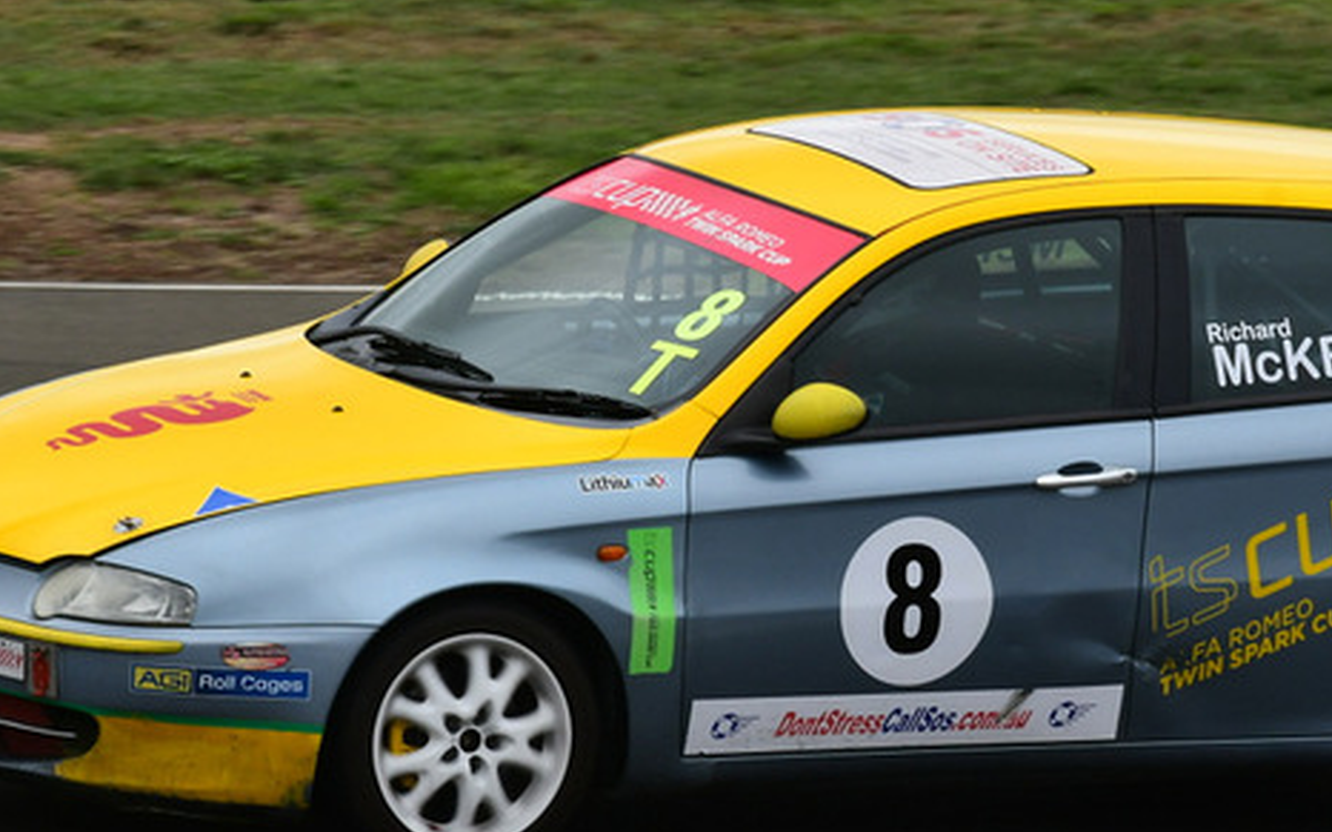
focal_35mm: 1024
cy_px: 240
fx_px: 37164
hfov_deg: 2.1
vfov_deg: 1.3
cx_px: 680
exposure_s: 1/640
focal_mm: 390
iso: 640
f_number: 11
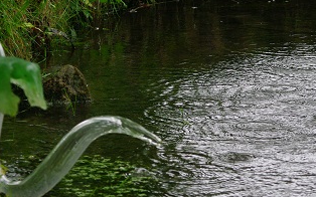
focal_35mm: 215
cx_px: 200
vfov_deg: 6.1
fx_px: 1851
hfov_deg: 9.8
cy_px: 124
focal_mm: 68
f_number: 5.6
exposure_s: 1/180
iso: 400
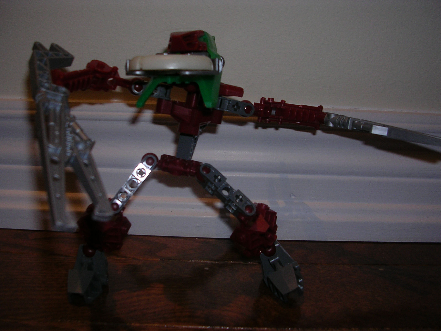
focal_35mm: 38
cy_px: 166
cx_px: 220
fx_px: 484
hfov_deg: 49.0
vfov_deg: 37.7
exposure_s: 1/60.1
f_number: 2.8
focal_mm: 5.8
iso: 50
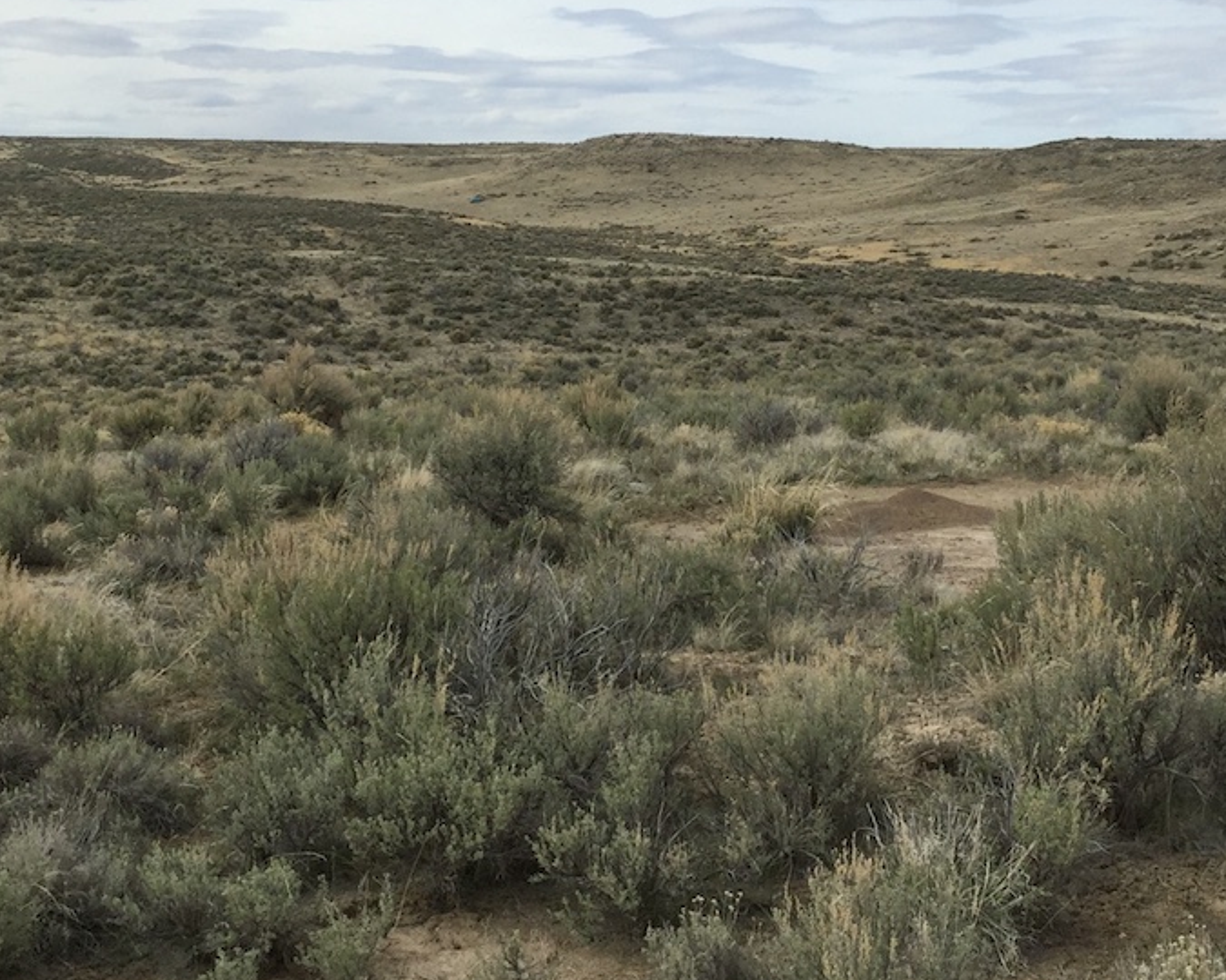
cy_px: 274
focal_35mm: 61
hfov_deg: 30.9
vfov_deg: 24.8
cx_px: 697
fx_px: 2213
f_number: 2.4
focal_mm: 3.3
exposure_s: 1/1567
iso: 25
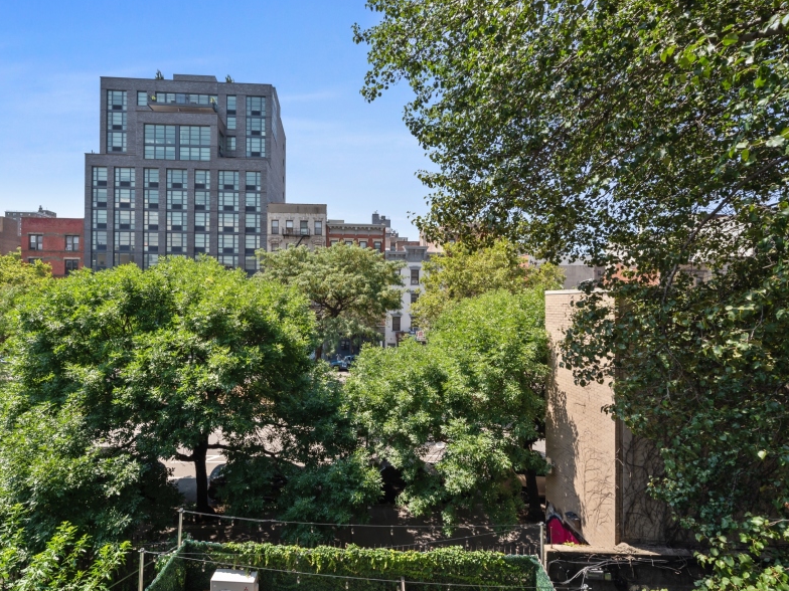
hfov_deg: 94.1
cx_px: 349
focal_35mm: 16
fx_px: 365
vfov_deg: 78.1
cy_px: 298
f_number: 9
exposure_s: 1/400
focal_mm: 14
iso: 250
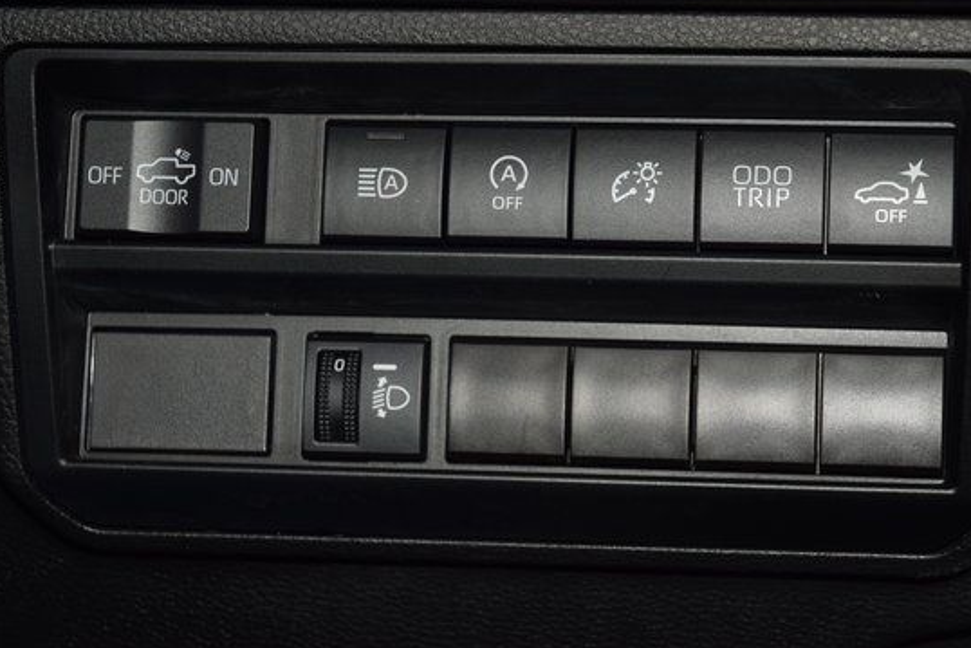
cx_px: 540
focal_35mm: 125
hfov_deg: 16.4
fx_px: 3372
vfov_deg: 11.0
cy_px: 270
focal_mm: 70
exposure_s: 1/125
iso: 100
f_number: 8
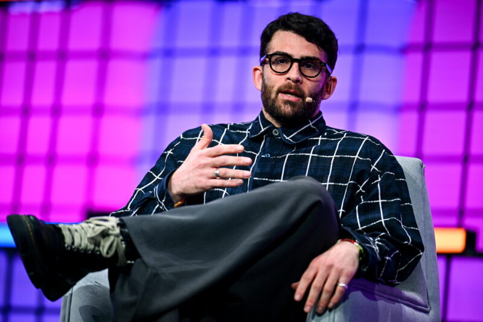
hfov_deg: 6.9
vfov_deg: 4.6
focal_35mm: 300
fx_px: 4024
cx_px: 242
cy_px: 161
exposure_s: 1/125
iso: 400
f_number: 2.8
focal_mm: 300
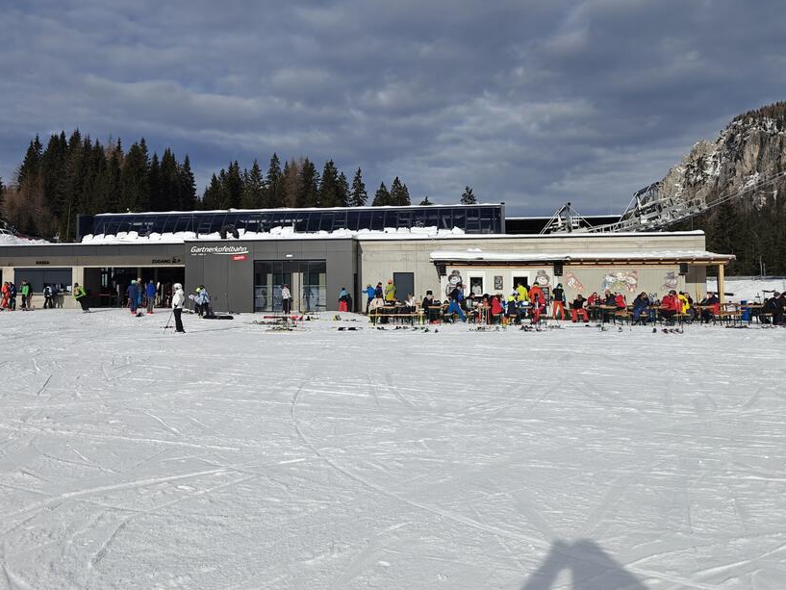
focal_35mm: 29
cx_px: 323
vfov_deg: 48.0
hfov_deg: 61.2
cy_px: 240
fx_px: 659
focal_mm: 6.06
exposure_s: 1/4910
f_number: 1.6
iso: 64
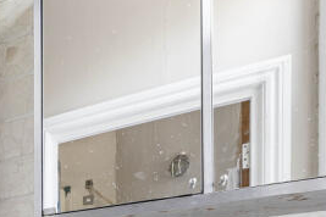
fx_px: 417
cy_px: 344
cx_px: -142
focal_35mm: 46
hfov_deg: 29.5
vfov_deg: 22.6
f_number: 9
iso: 320
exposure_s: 1/10
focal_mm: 12
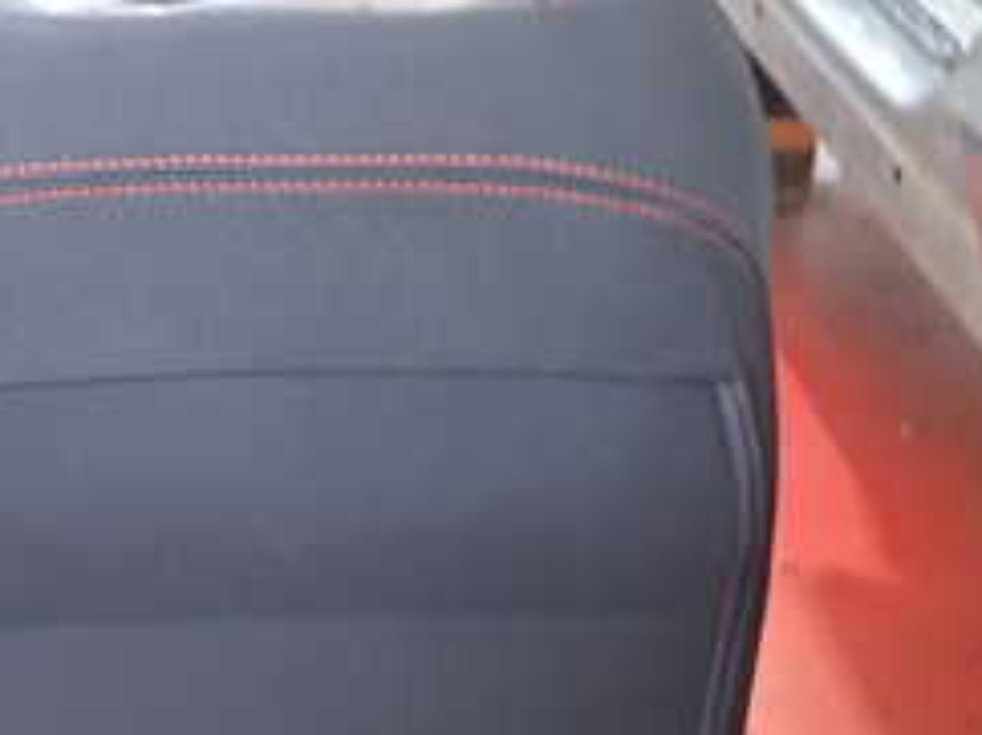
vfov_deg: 23.2
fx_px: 1757
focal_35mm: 62
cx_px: 235
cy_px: 613
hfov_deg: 30.7
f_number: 2
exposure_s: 1/30
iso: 250
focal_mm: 4.5
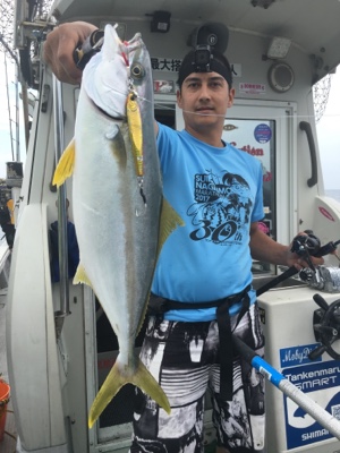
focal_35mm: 29
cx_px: 170
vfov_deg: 61.7
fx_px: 380
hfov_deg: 48.2
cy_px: 226
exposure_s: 1/732
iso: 25
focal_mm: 4.15
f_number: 2.2
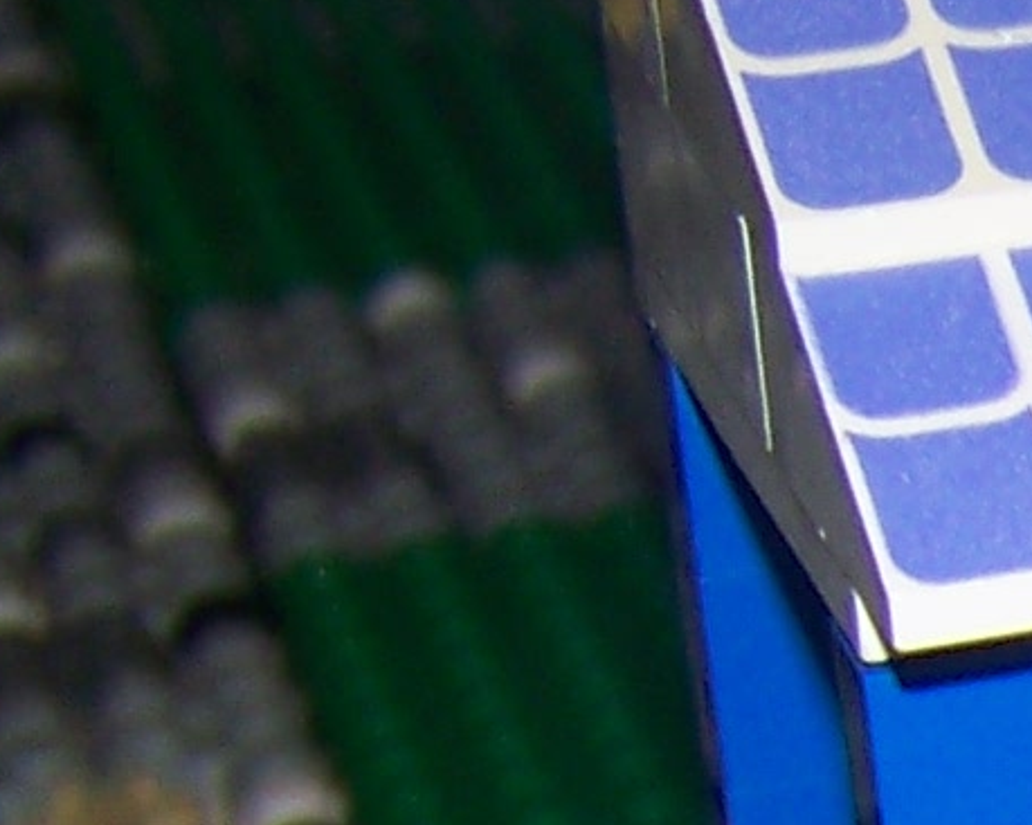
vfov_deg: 6.3
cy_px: 1891
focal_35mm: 235
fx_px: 7176
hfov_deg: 7.3
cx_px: 3060
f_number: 2.8
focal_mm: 5.85
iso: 64
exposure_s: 1/30
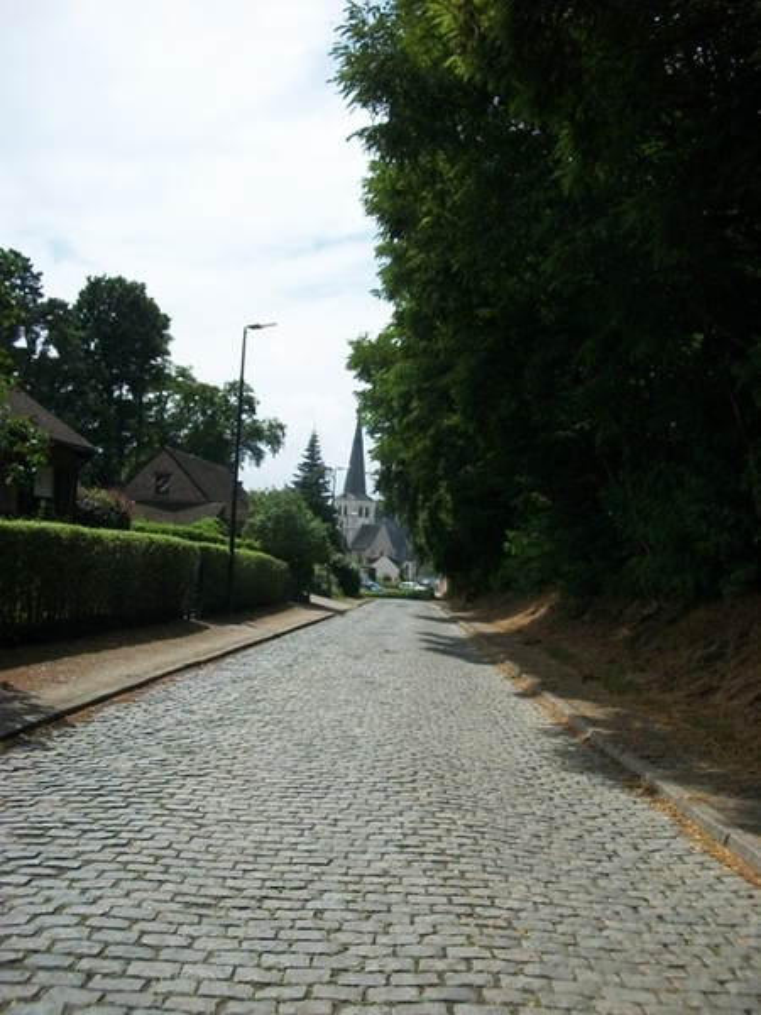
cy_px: 508
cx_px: 380
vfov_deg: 56.8
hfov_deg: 44.2
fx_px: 938
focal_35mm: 32
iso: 200
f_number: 8.8
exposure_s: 1/640
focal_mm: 5.7
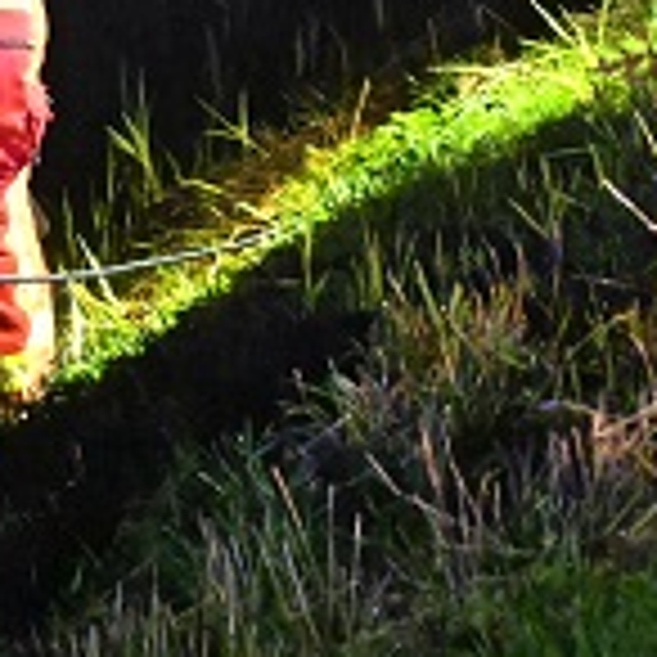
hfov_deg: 4.8
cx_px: 32
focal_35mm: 367
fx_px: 7881
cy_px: -198
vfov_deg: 4.8
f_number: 4
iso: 12800
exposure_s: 1/30
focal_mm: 63
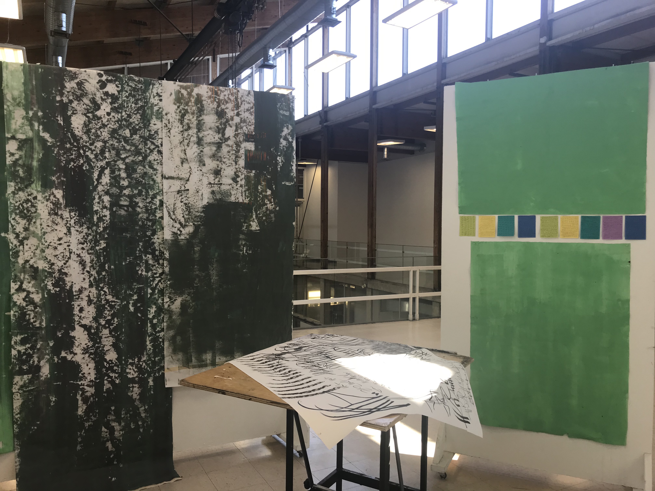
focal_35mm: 28
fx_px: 530
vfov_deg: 49.7
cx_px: 328
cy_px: 246
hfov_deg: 63.4
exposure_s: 1/121
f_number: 1.8
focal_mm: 3.99
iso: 20
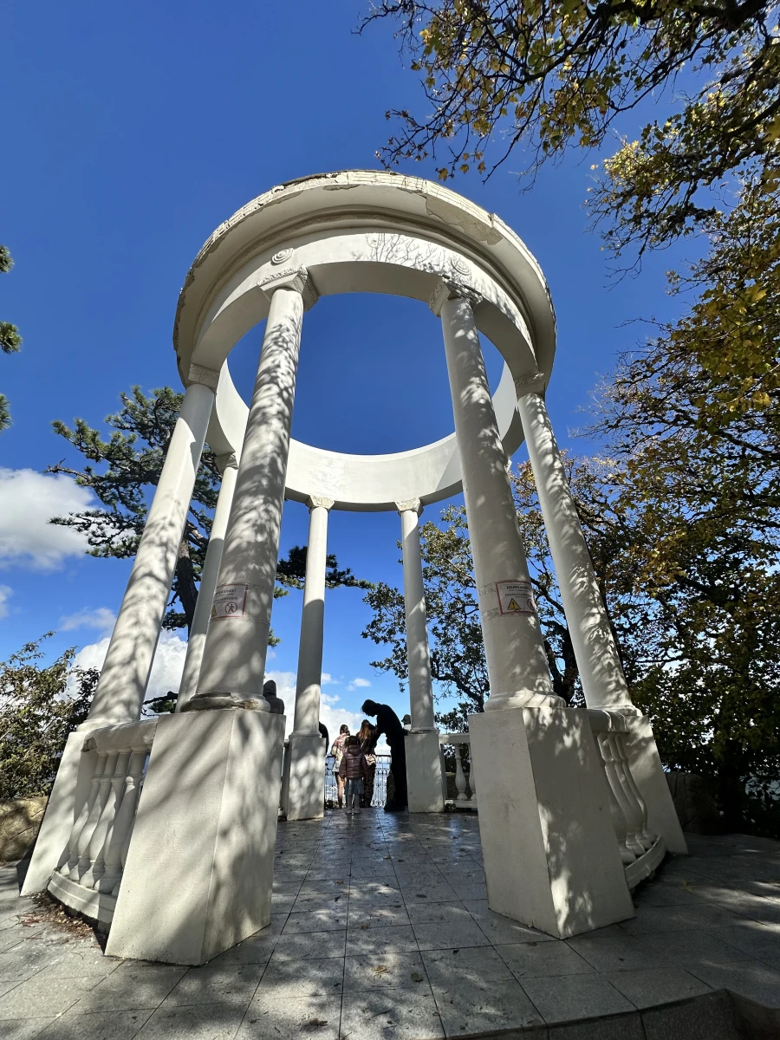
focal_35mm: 14
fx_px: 421
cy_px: 520
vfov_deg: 102.1
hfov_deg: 85.7
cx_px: 390
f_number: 2.2
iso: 50
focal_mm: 2.22
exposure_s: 1/2564
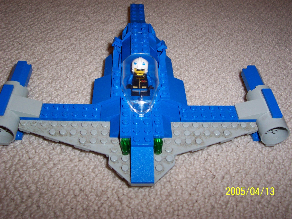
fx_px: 312
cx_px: 146
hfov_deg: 50.1
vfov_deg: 38.7
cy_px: 110
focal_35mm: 37
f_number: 2.8
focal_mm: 5.6
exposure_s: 1/60
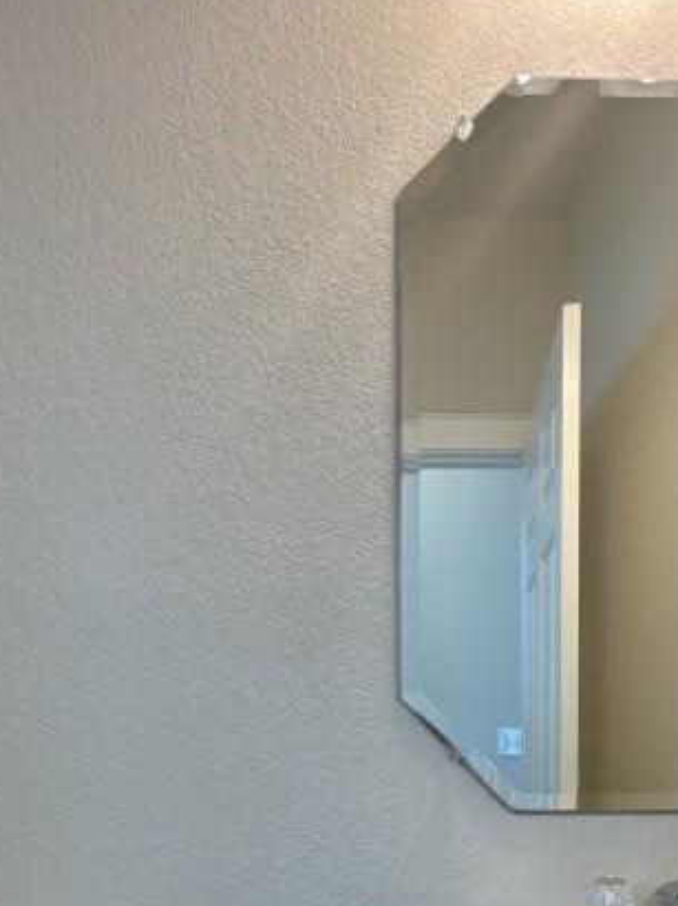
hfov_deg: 40.6
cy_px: 822
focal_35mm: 35
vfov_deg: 47.2
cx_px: 320
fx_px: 915
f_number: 2.2
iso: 100
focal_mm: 2.22
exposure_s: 1/60
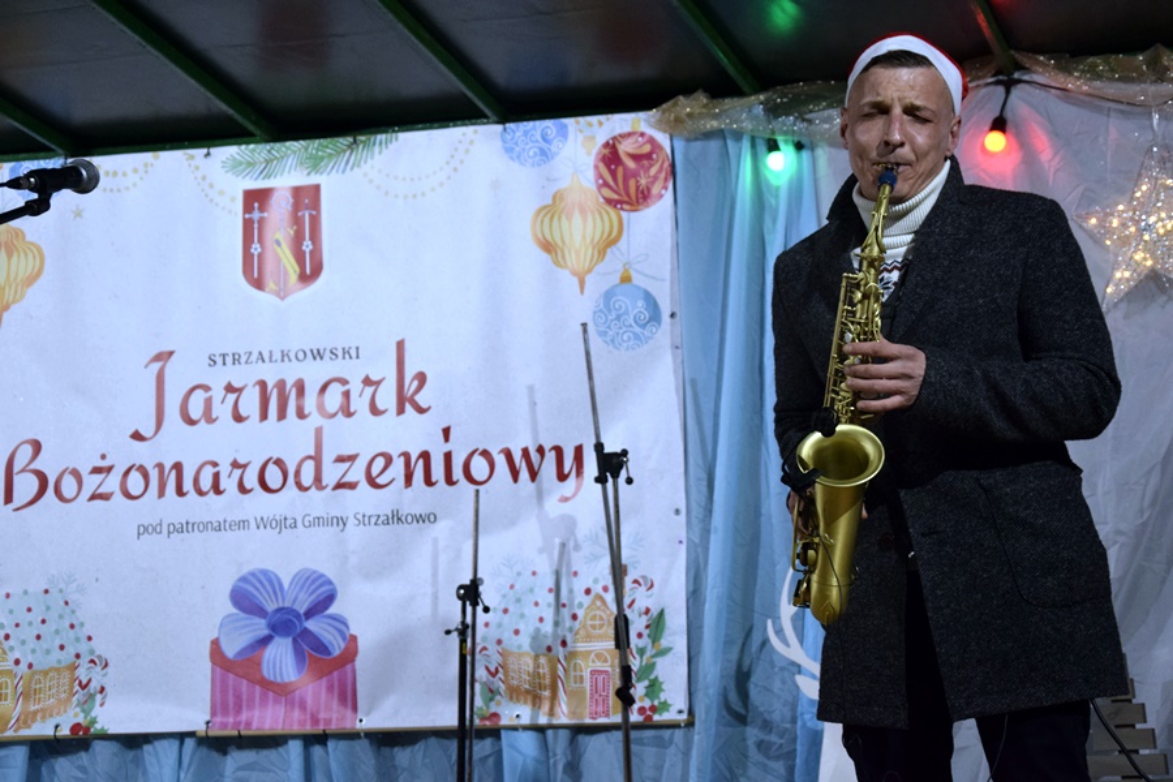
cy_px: 391
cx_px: 586
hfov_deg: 26.0
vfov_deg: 17.5
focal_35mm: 78
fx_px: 2541
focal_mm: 52
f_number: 5
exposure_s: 1/100
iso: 900
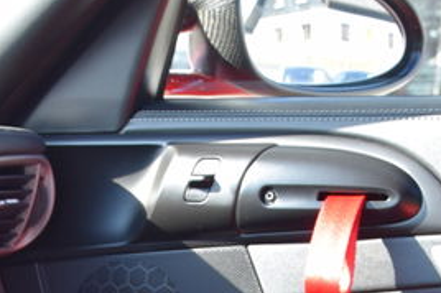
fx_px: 2458
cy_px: 525
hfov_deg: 10.3
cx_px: 209
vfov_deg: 6.7
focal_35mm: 201
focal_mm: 35
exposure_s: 1/125
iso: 400
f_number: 5.6
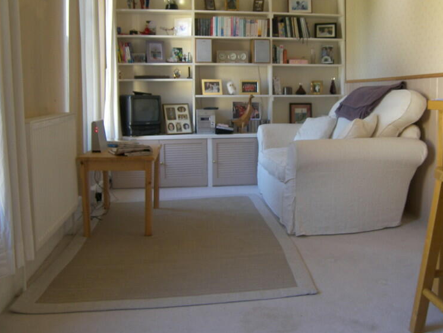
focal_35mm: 33
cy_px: 116
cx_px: 268
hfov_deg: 54.9
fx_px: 422
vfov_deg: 42.5
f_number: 2.8
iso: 80
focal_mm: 5.1
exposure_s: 1/30
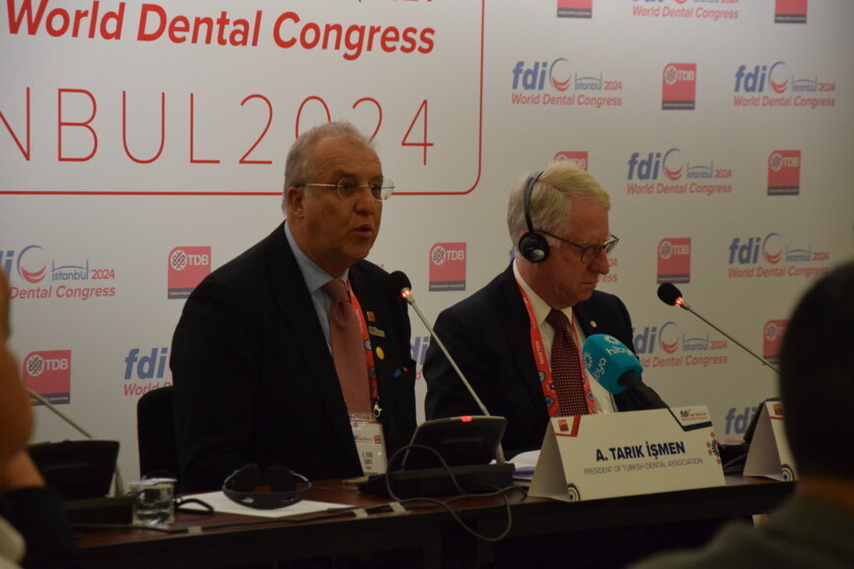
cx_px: 427
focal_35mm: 147
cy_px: 284
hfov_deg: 14.0
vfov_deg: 9.3
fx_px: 3486
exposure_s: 1/60
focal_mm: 98
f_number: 5.6
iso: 2200
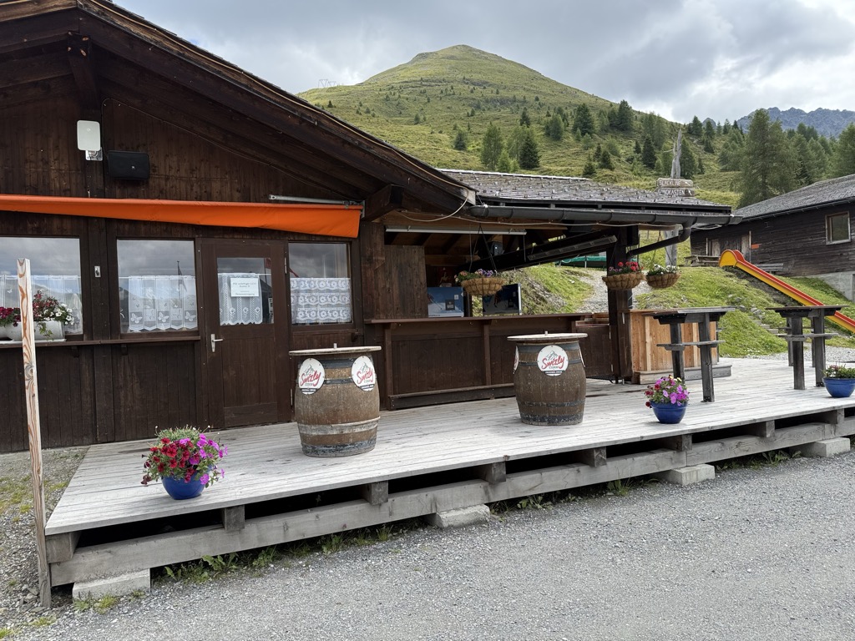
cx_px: 428
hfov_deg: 71.6
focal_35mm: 24
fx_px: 593
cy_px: 320
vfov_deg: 56.8
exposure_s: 1/2000
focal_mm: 6.76
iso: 80
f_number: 1.78
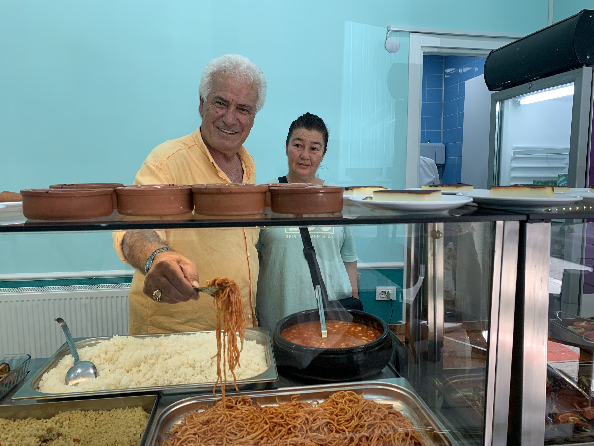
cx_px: 297
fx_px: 446
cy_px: 223
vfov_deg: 53.1
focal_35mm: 26
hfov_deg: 67.3
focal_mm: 4.25
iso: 80
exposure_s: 1/100
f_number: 1.8
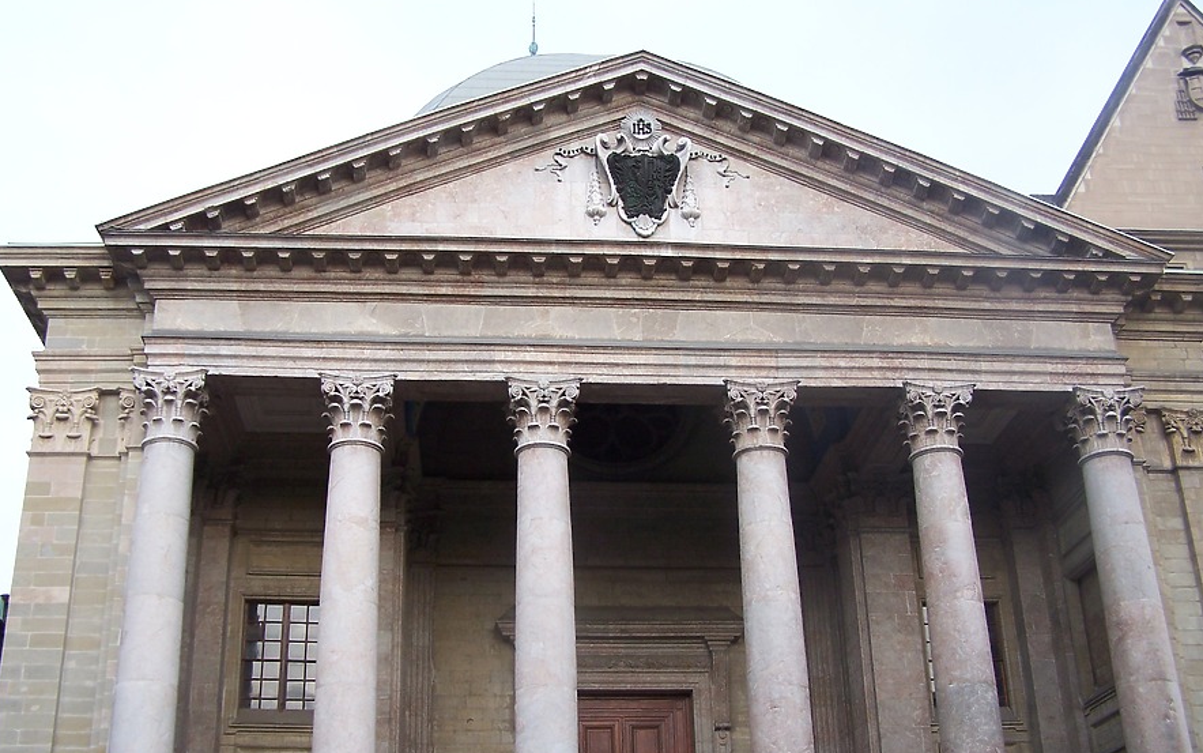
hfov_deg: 48.2
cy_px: 445
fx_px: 1345
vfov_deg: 31.2
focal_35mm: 41
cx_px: 602
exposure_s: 1/125
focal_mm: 6.3
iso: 80
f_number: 2.8
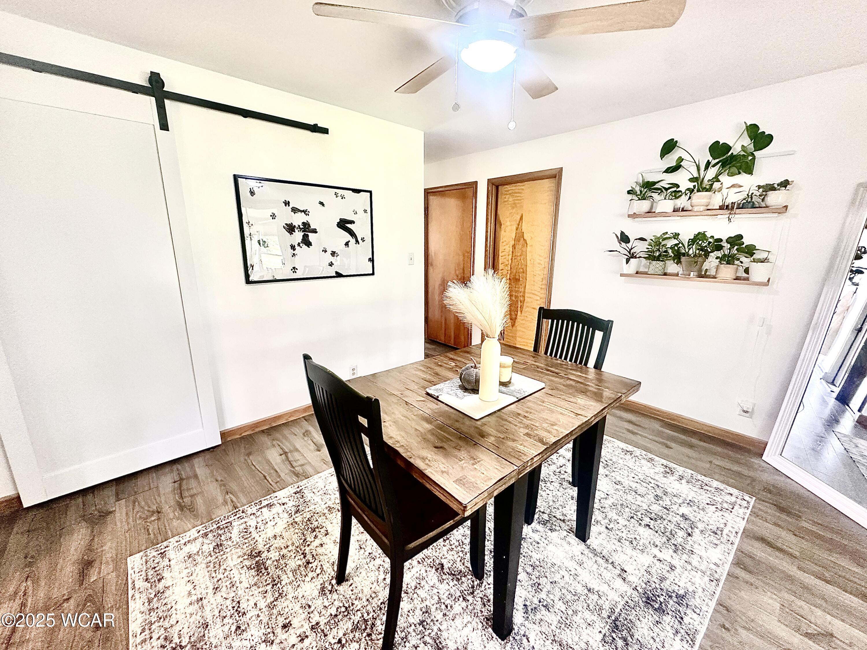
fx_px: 351
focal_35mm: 14
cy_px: 325
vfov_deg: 85.7
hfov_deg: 102.1
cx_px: 434
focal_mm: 2.22
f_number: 2.2
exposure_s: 1/60
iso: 320
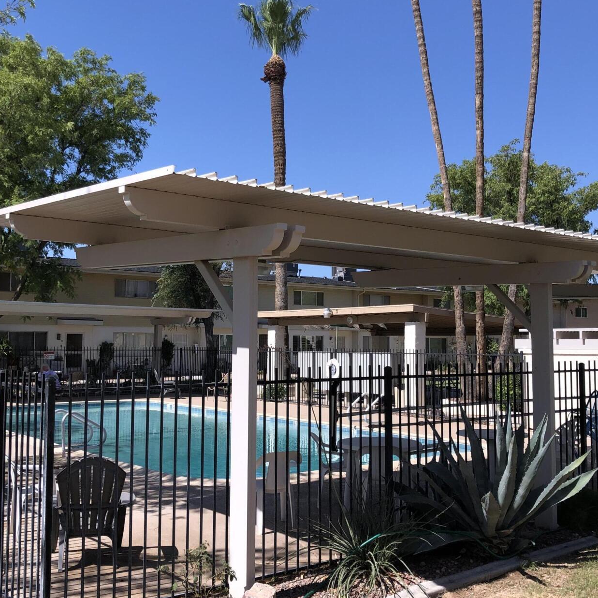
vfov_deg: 41.9
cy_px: 303
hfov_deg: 41.9
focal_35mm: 40
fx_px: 782
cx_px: 297
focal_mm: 3.99
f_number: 1.8
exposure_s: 1/2288
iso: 20
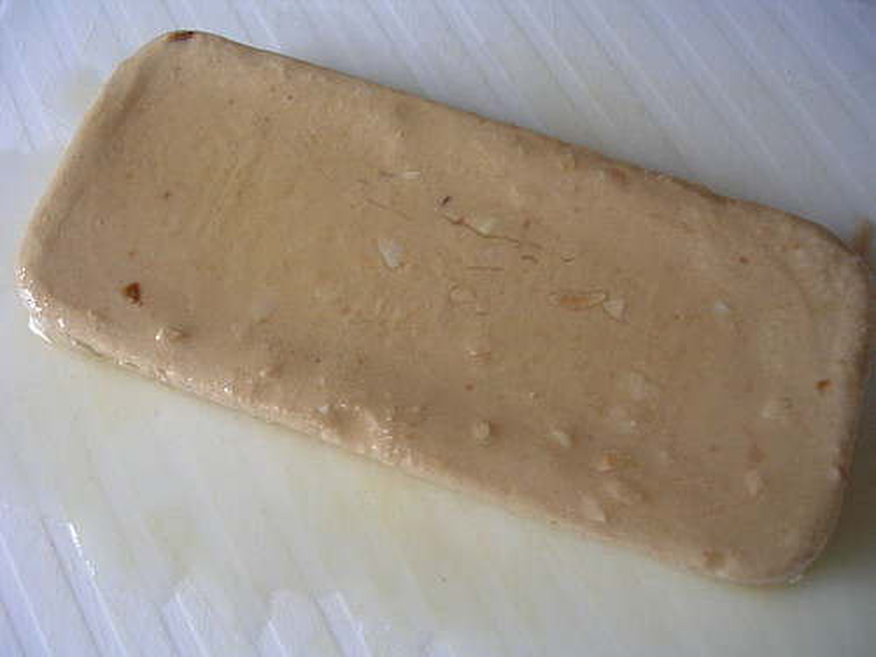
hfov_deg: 49.0
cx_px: 438
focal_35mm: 38
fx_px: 962
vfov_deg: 37.7
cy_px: 328
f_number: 2.8
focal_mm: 5.8
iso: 52
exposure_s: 1/5.7
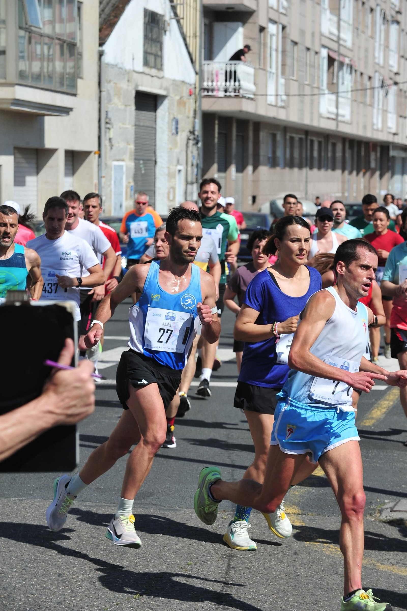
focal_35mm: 135
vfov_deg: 15.2
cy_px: 306
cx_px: 204
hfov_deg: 10.2
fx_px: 2291
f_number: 11
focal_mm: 135
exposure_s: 1/1000
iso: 500
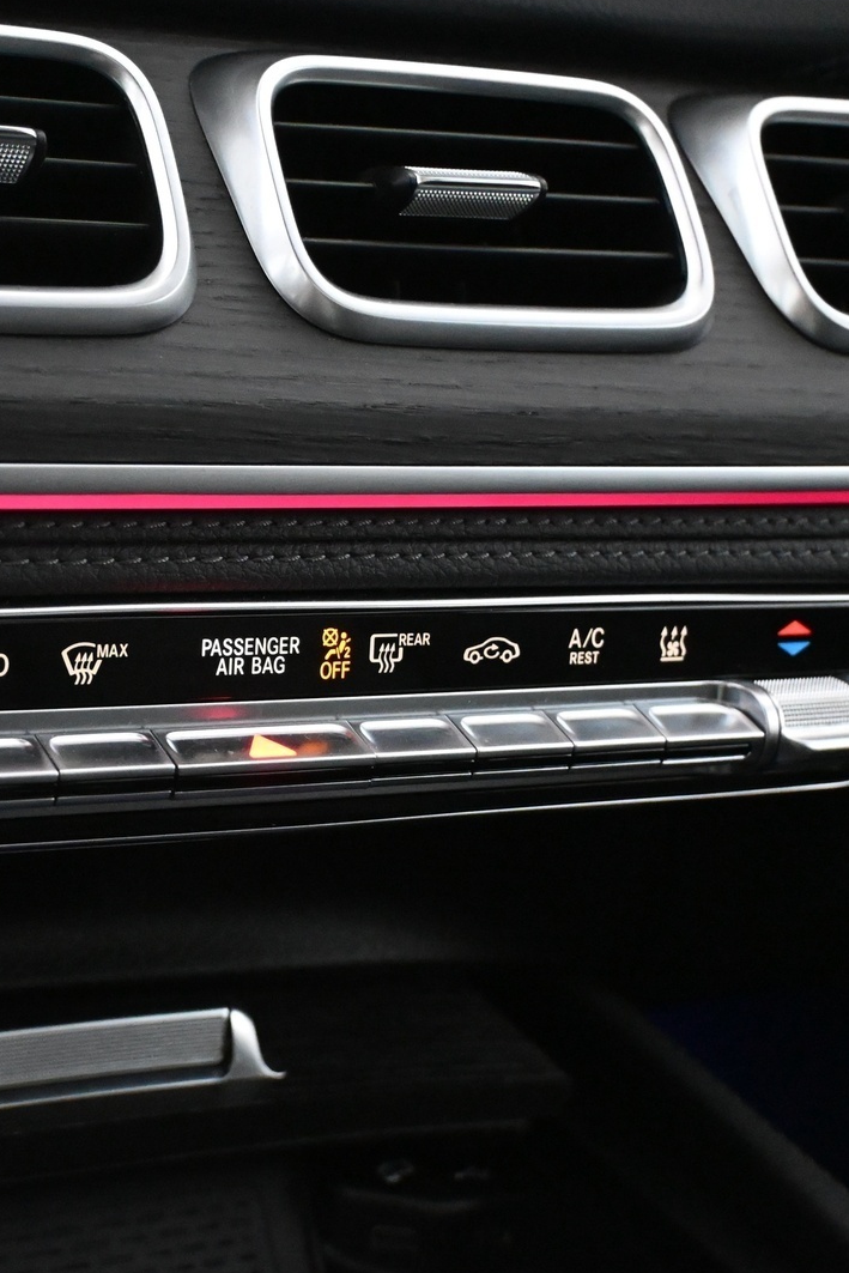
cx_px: 80
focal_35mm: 64
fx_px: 2263
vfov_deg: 31.4
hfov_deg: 20.8
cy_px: 634
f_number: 4.5
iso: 8000
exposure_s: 1/50
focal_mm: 28
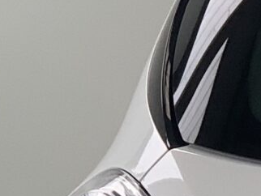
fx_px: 3116
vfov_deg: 3.6
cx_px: 597
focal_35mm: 413
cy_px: 329
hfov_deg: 4.7
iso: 32
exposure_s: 1/122
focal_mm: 6
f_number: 2.4
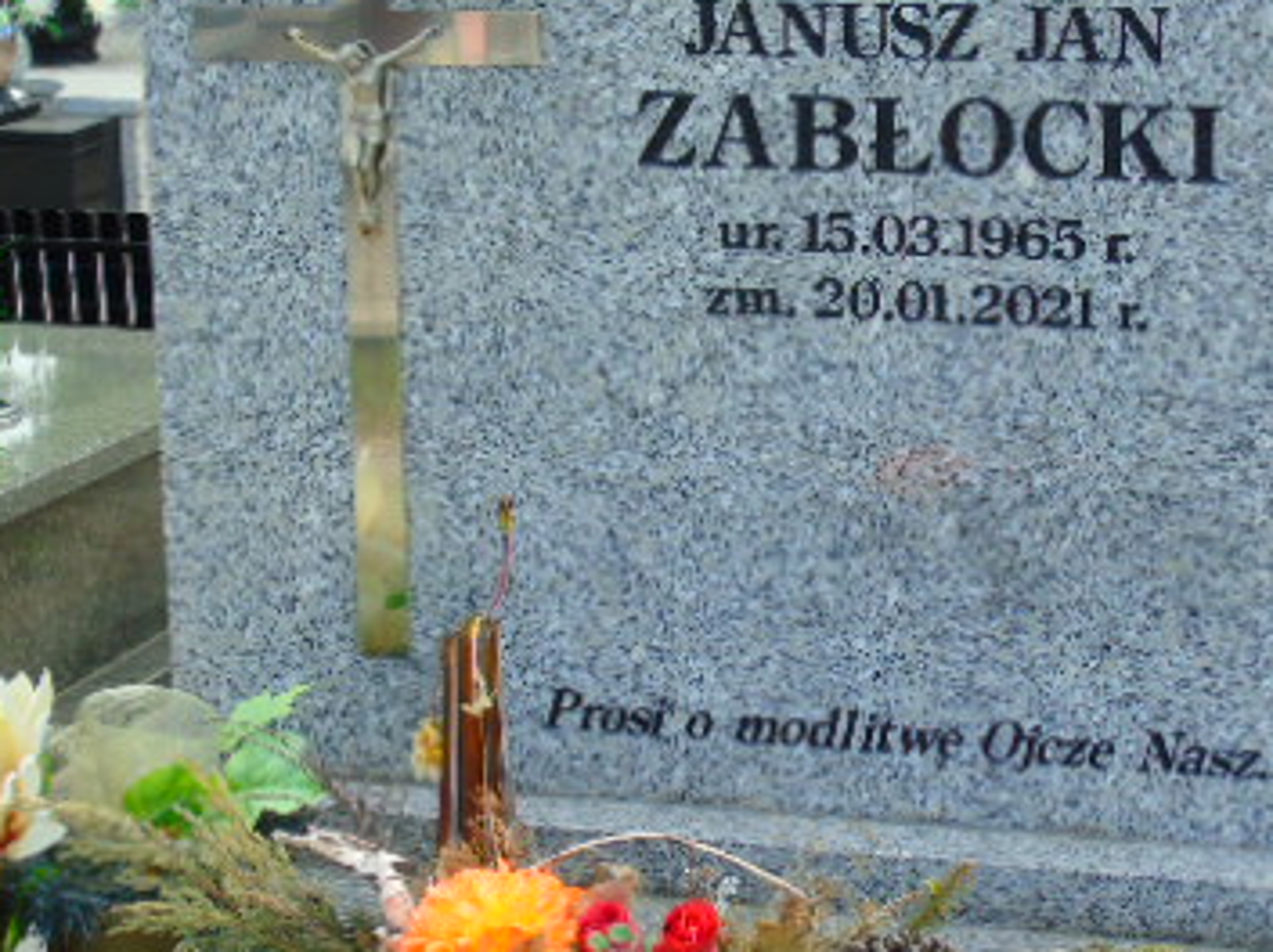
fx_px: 3600
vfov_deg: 15.1
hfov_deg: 20.0
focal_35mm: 98
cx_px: 703
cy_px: 465
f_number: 4.3
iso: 80
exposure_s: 1/200
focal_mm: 9.6
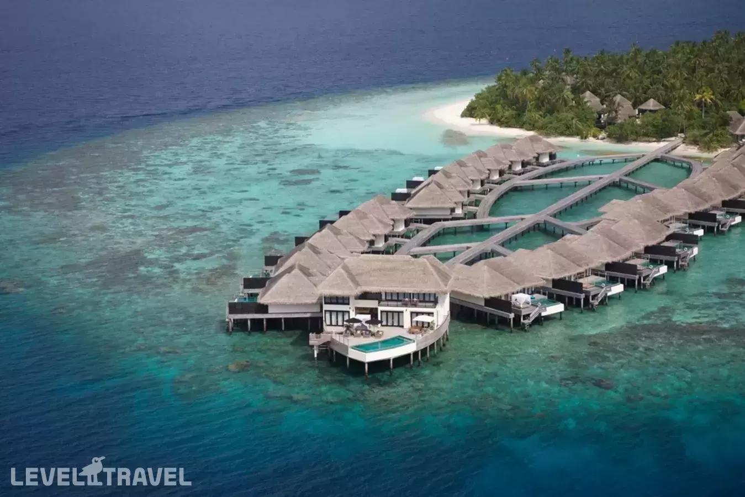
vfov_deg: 27.0
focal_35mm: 50
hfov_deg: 39.6
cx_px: 372
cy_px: 248
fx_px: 1035
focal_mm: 50
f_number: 4
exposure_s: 1/200
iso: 50
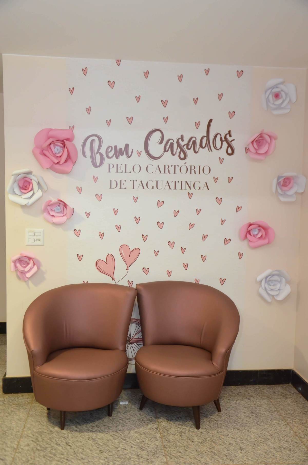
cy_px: 232
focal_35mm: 38
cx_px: 154
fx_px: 483
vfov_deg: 51.4
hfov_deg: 35.3
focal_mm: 25
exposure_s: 1/60
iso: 2500
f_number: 4
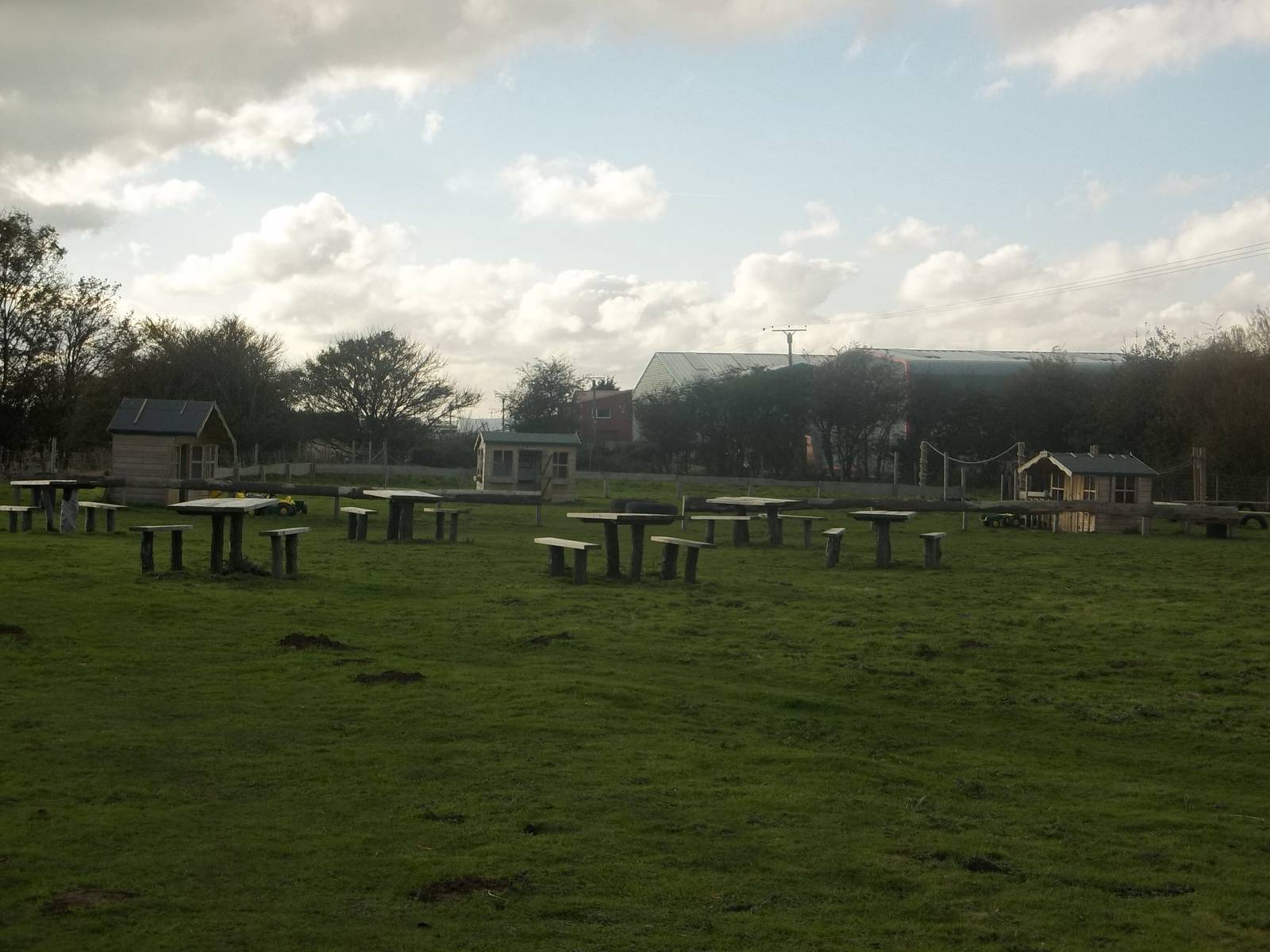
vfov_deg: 23.3
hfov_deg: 30.7
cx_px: 635
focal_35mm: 63
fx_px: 2311
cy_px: 476
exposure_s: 1/125
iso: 80
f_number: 9.6
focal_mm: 11.3
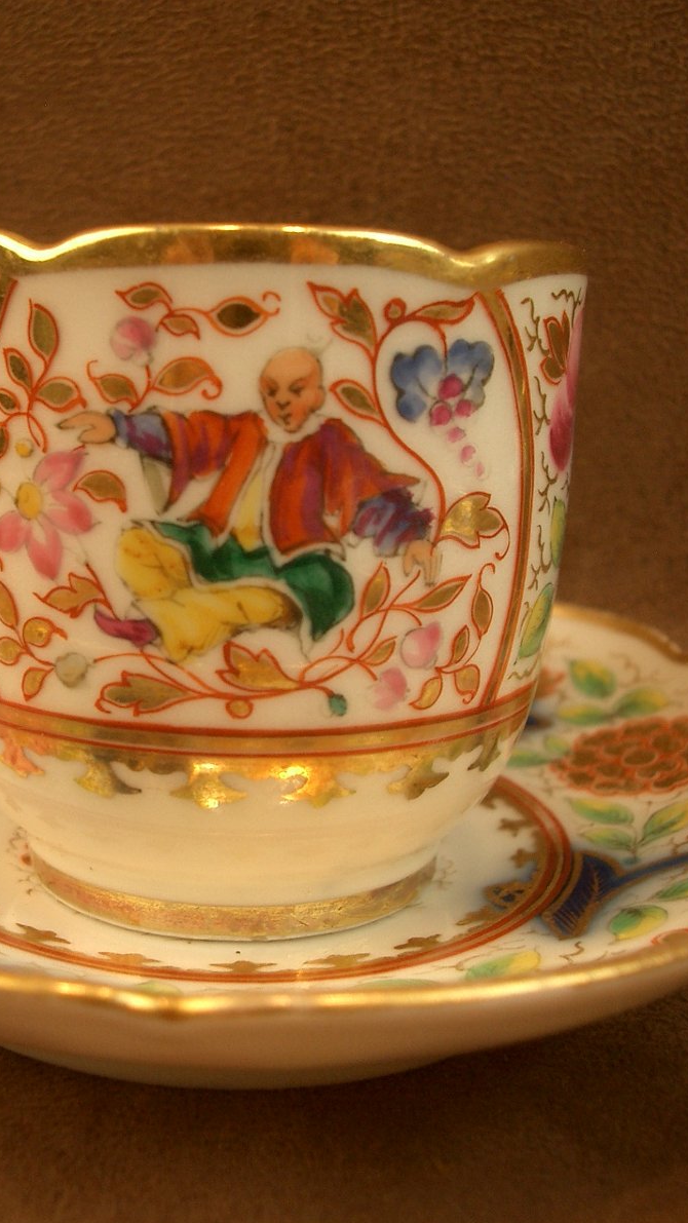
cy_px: 615
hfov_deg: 26.4
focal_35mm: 45
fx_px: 1459
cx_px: 243
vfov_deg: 45.5
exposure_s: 1/60
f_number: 2.8
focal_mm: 6.8
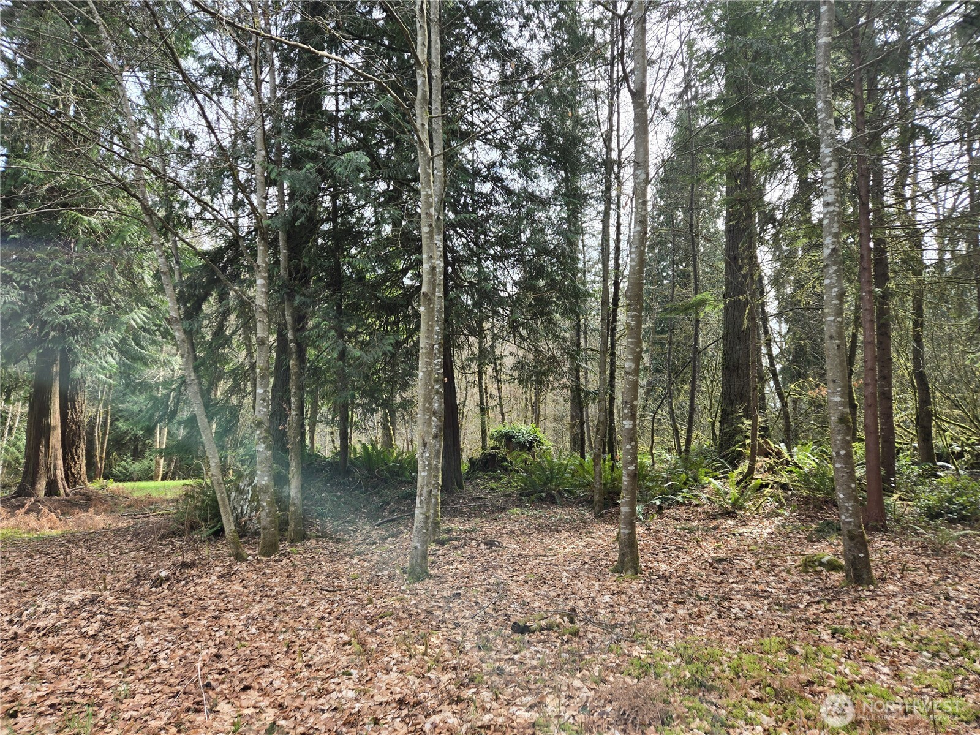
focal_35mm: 23
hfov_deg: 73.9
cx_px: 490
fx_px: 651
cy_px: 368
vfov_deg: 58.9
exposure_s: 1/249
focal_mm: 5.4
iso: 25
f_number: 1.8
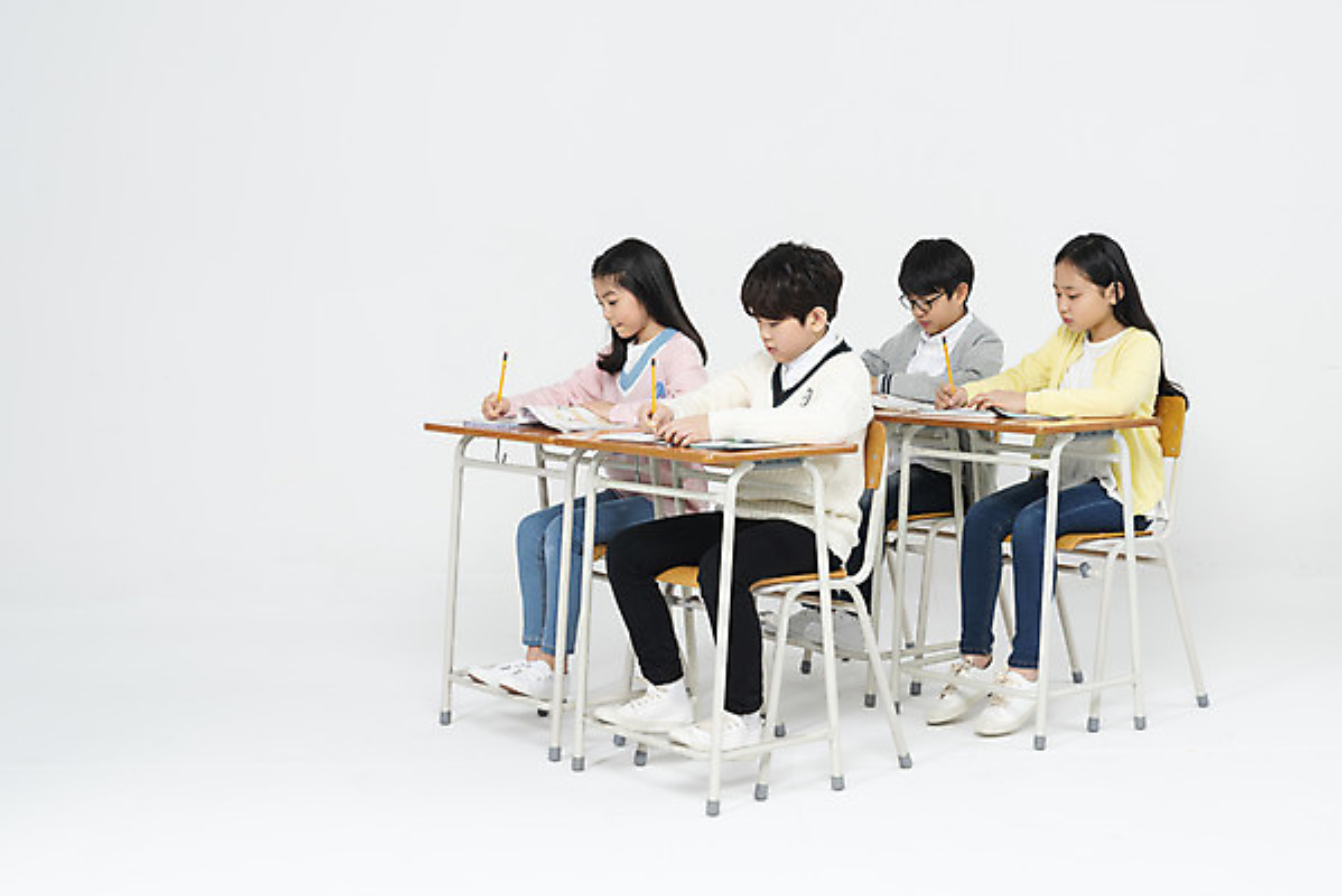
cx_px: 671
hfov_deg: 38.2
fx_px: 1939
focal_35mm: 52
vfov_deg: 26.0
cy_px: 448
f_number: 16
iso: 100
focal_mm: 52
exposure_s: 1/125
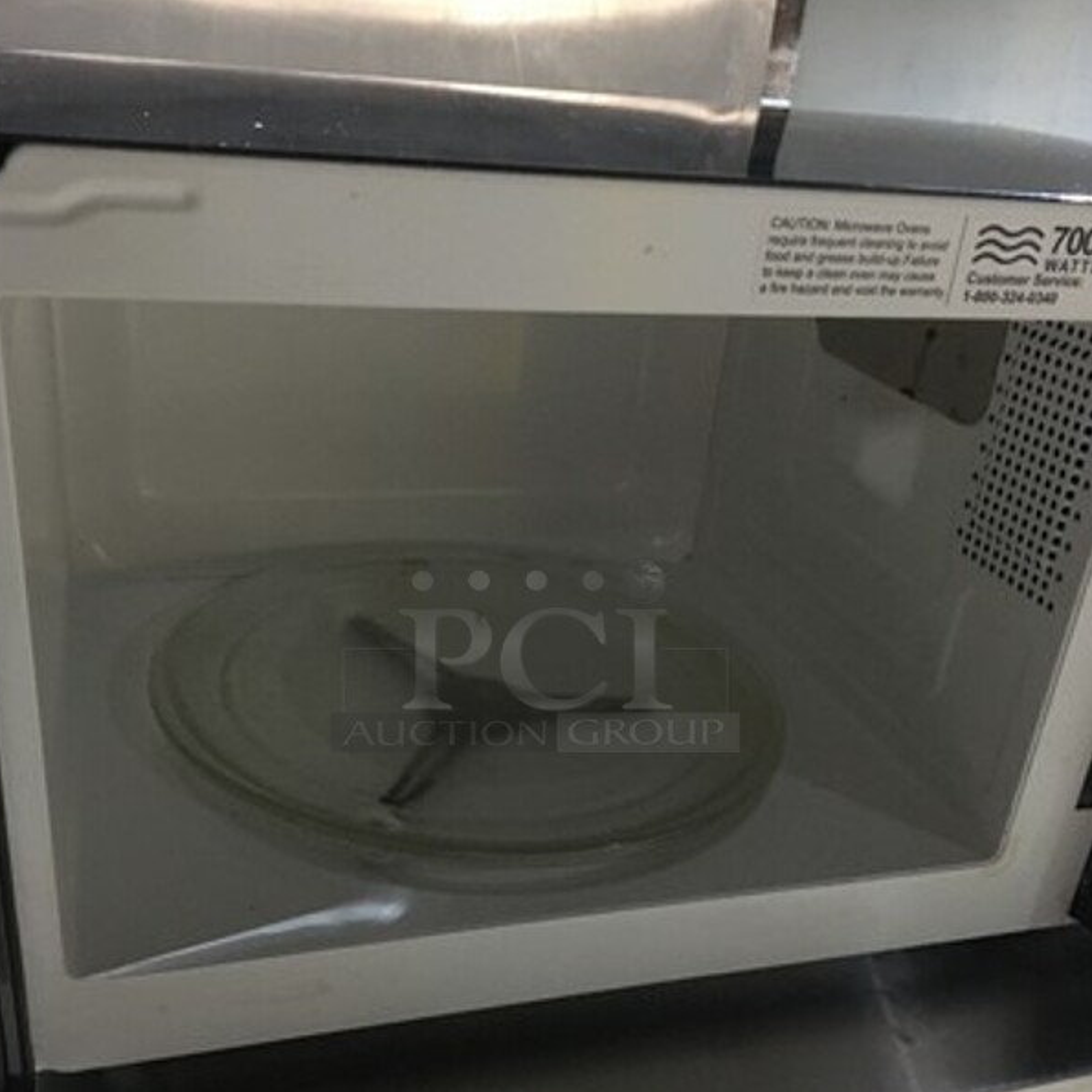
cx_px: 536
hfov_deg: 47.2
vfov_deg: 46.9
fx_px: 1249
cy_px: 656
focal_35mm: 35
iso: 500
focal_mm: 4.15
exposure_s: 1/15
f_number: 2.2
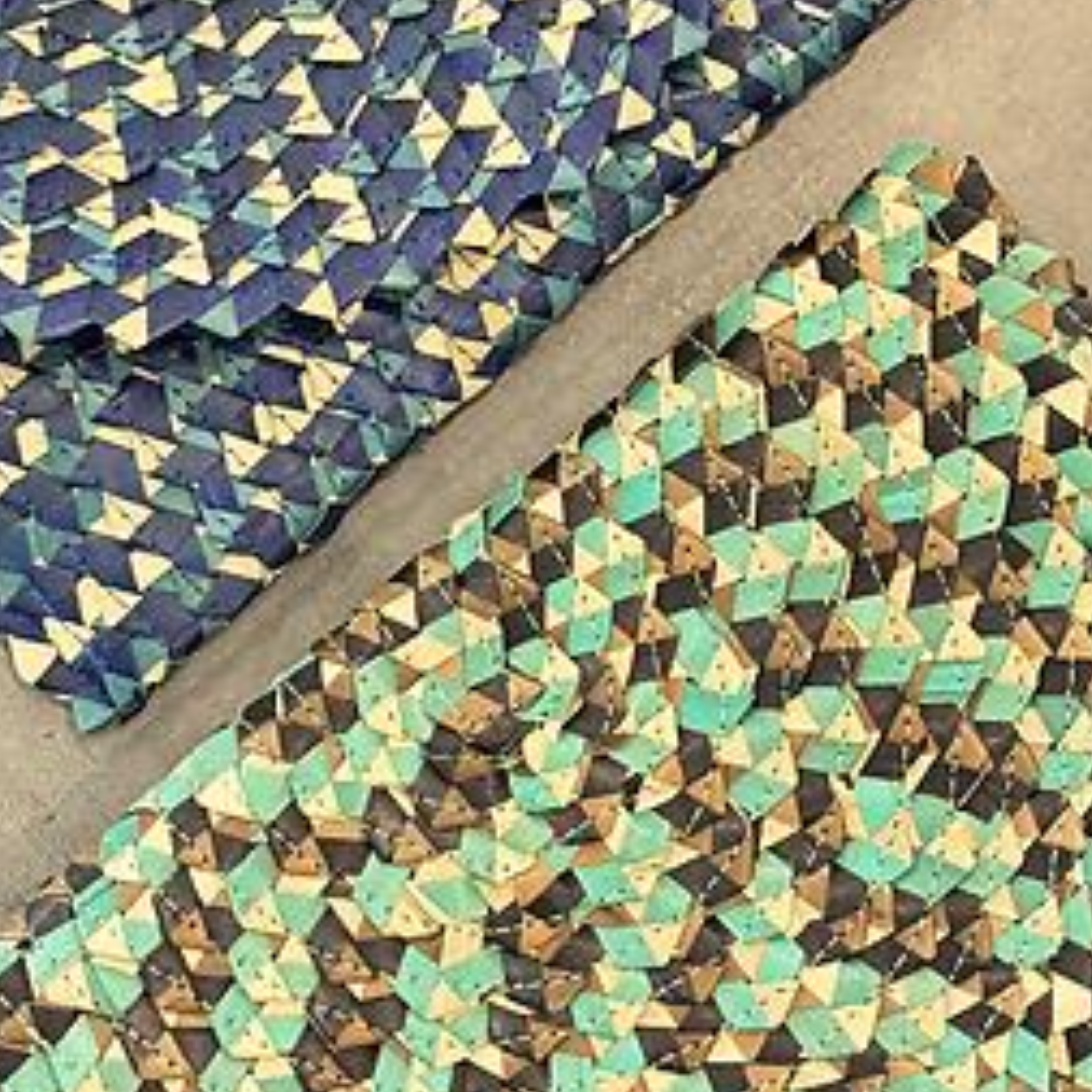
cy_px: 358
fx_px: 2998
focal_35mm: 84
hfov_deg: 20.6
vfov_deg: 20.6
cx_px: 490
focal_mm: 6.76
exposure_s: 1/40
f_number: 1.78
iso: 320
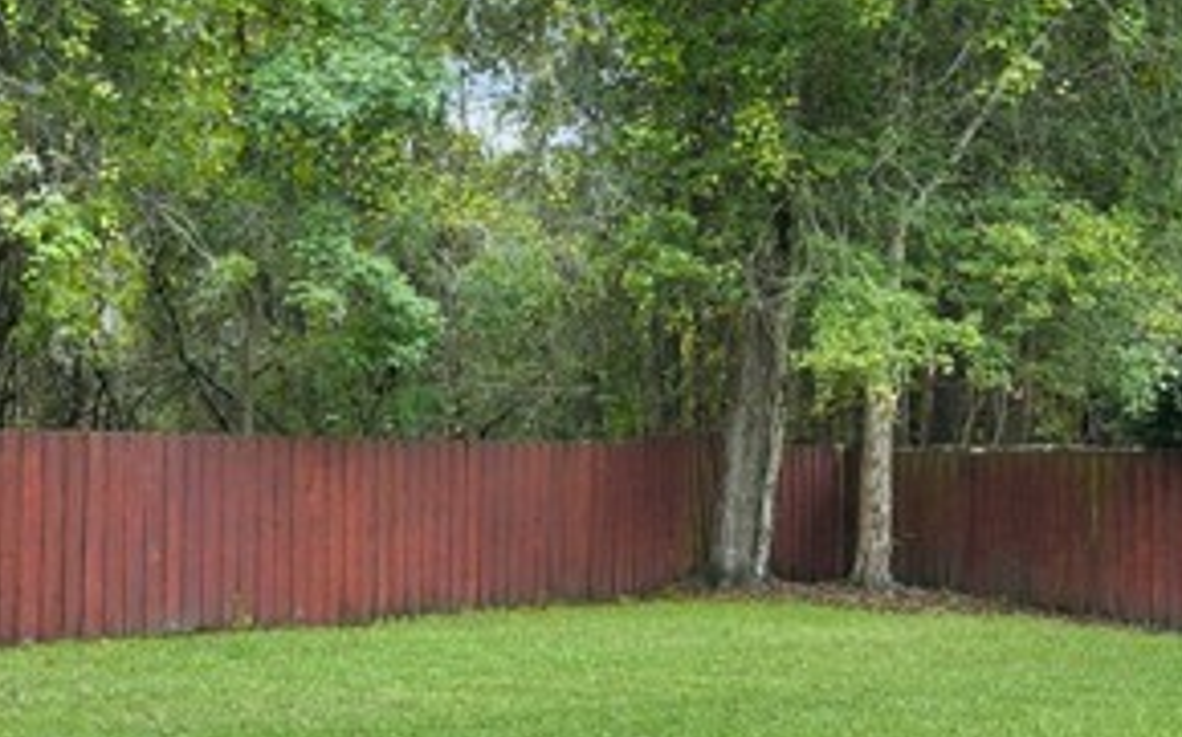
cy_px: 395
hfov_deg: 32.8
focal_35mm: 61
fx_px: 1964
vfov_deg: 21.3
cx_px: 281
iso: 320
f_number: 9
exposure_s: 1/40
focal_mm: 16
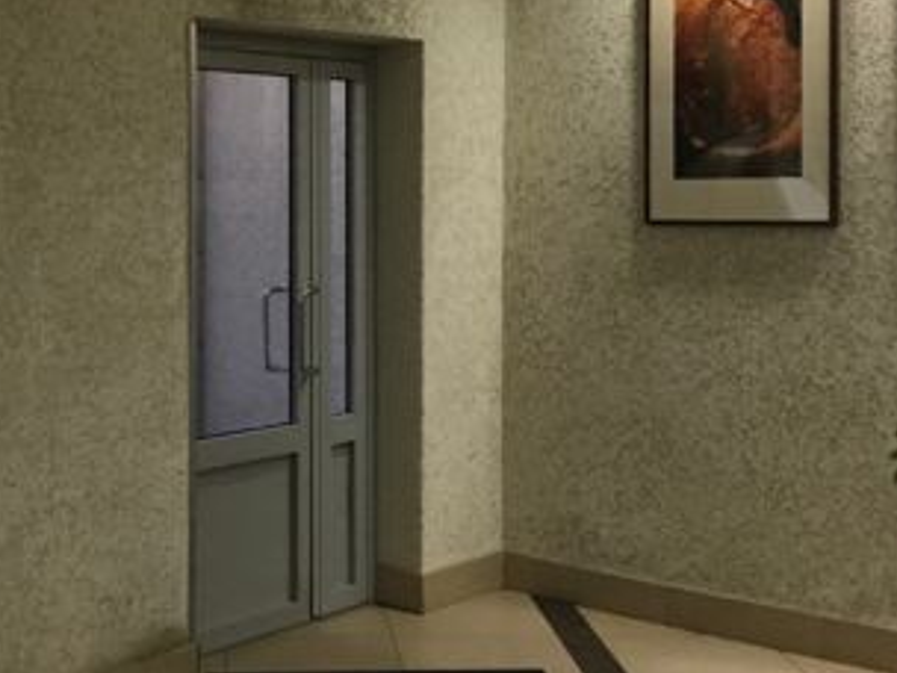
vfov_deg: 24.7
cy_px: 251
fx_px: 1529
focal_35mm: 59
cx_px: 330
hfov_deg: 32.5
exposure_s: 1/13
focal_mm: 3.99
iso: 100
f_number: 1.8
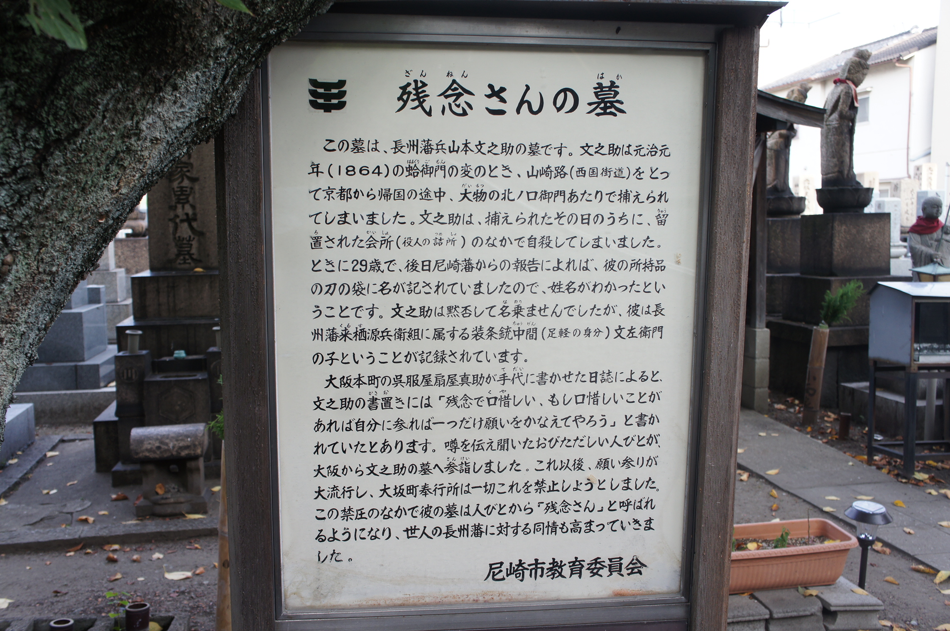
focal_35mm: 33
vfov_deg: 39.9
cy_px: 316
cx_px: 475
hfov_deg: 57.3
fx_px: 870
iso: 200
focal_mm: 22
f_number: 5.6
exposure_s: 1/80
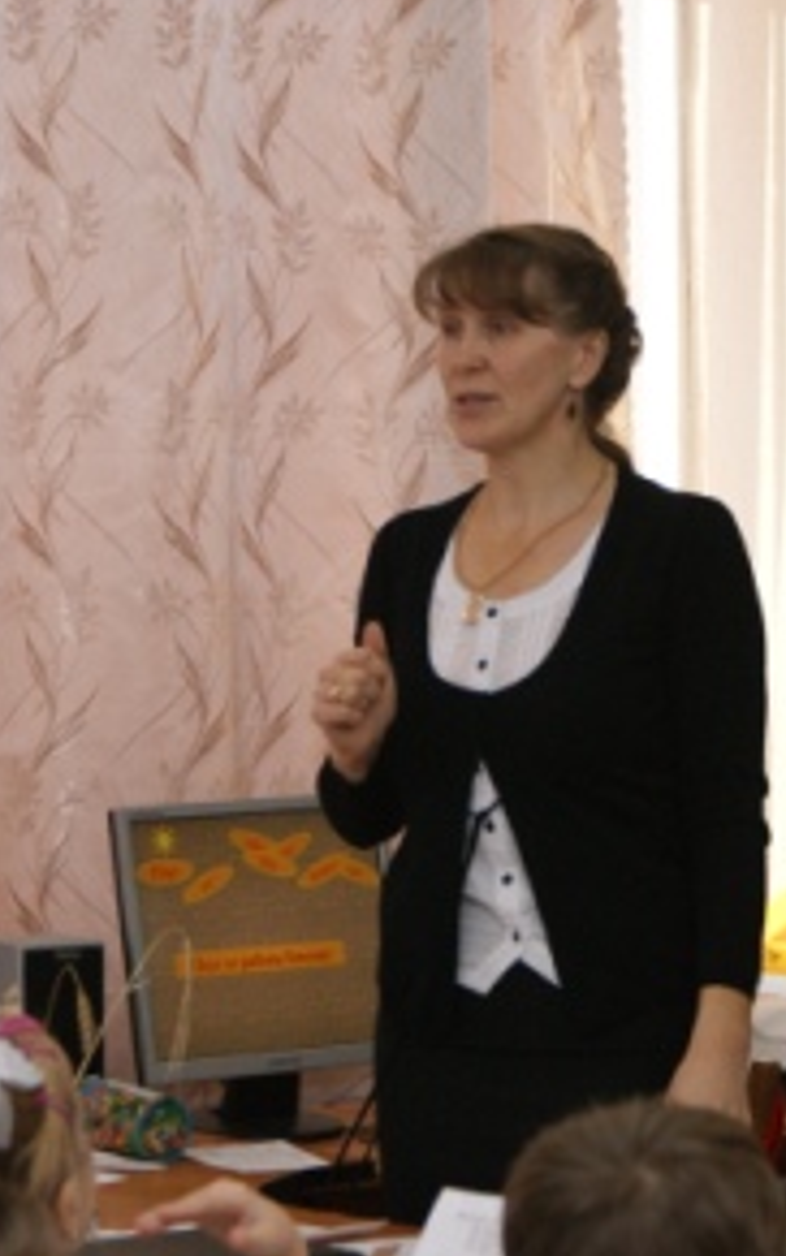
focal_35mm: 141
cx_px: 445
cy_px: 617
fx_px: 4830
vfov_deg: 14.8
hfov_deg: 9.3
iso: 400
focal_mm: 60
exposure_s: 1/160
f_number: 5.6
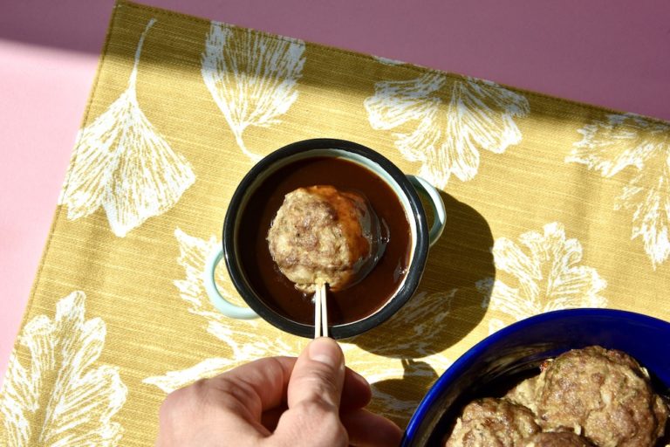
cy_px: 224
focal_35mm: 48
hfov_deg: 41.1
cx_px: 335
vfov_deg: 28.1
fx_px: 893
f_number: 11
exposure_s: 1/250
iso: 200
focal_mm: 48
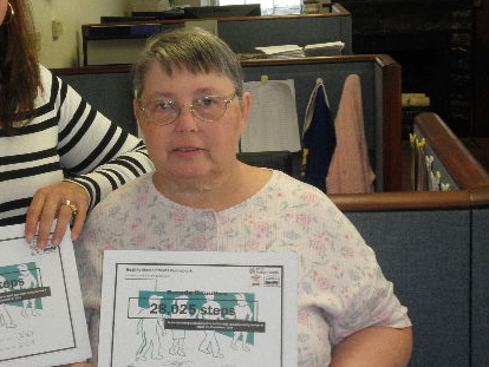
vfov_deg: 21.6
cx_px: 146
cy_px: 175
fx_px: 961
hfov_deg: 28.3
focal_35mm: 68
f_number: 3.4
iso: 200
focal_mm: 7.9
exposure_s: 1/80
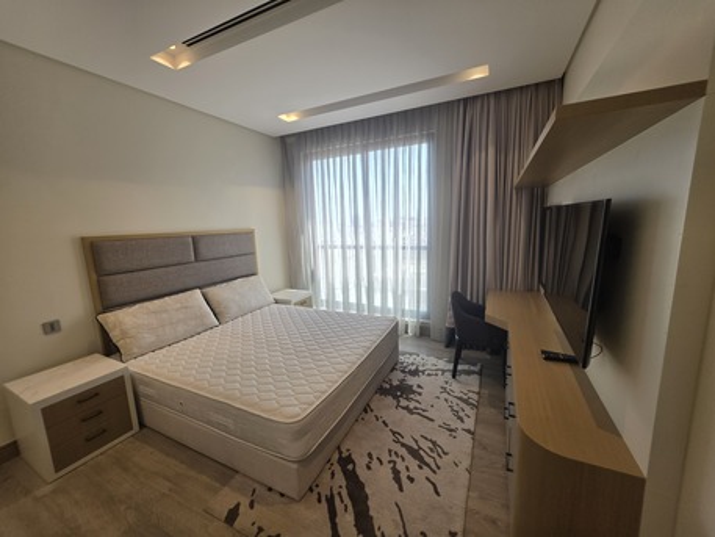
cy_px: 268
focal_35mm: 13
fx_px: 269
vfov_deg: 89.9
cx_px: 358
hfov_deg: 106.2
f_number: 1.9
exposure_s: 1/100
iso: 40
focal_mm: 2.2
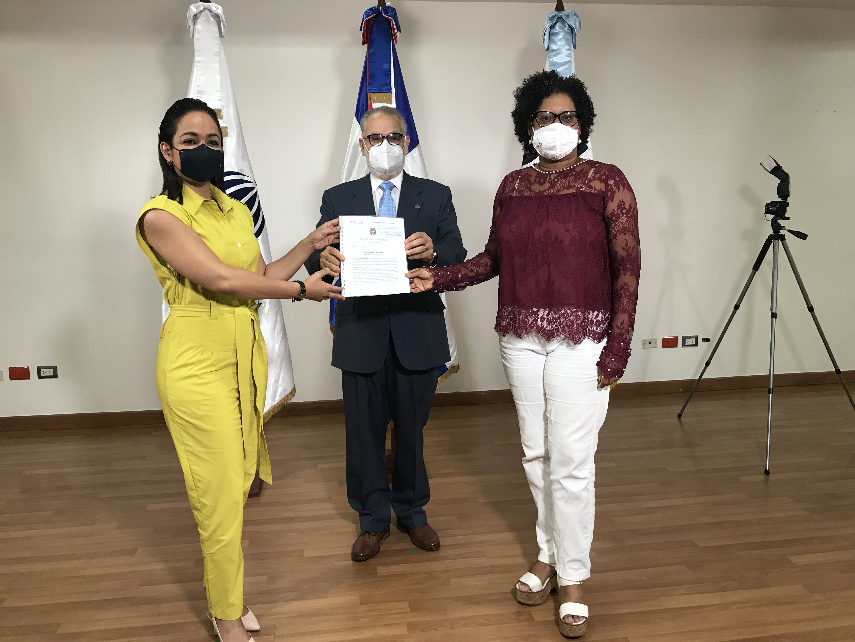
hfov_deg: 63.4
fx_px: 692
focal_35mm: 28
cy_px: 321
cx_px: 428
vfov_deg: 49.7
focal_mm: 3.99
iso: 32
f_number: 1.8
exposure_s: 1/24
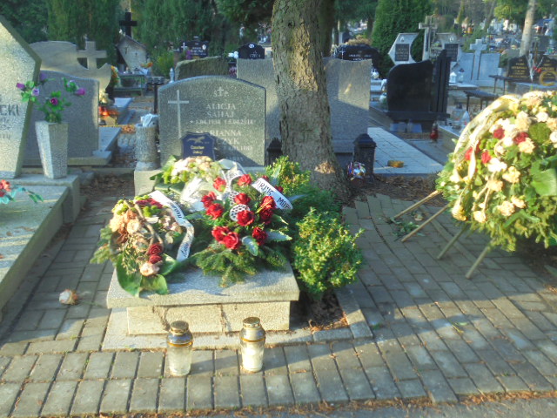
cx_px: 278
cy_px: 209
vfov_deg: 37.7
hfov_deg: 49.0
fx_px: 611
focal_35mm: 38
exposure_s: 1/50
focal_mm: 6.9
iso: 100
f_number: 4.2
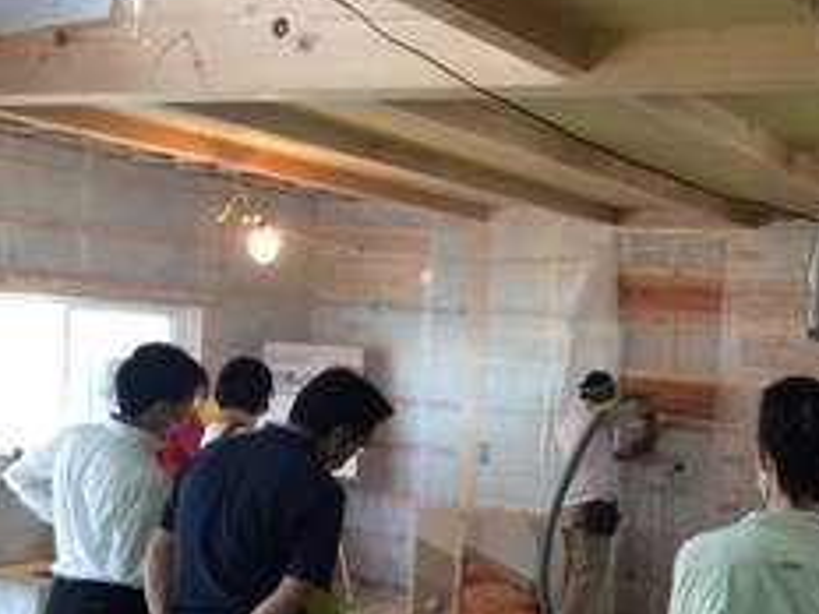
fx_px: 1183
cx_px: 703
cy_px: 416
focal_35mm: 50
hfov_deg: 36.3
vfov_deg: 28.9
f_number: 2.2
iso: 80
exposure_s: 1/30
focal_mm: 4.15
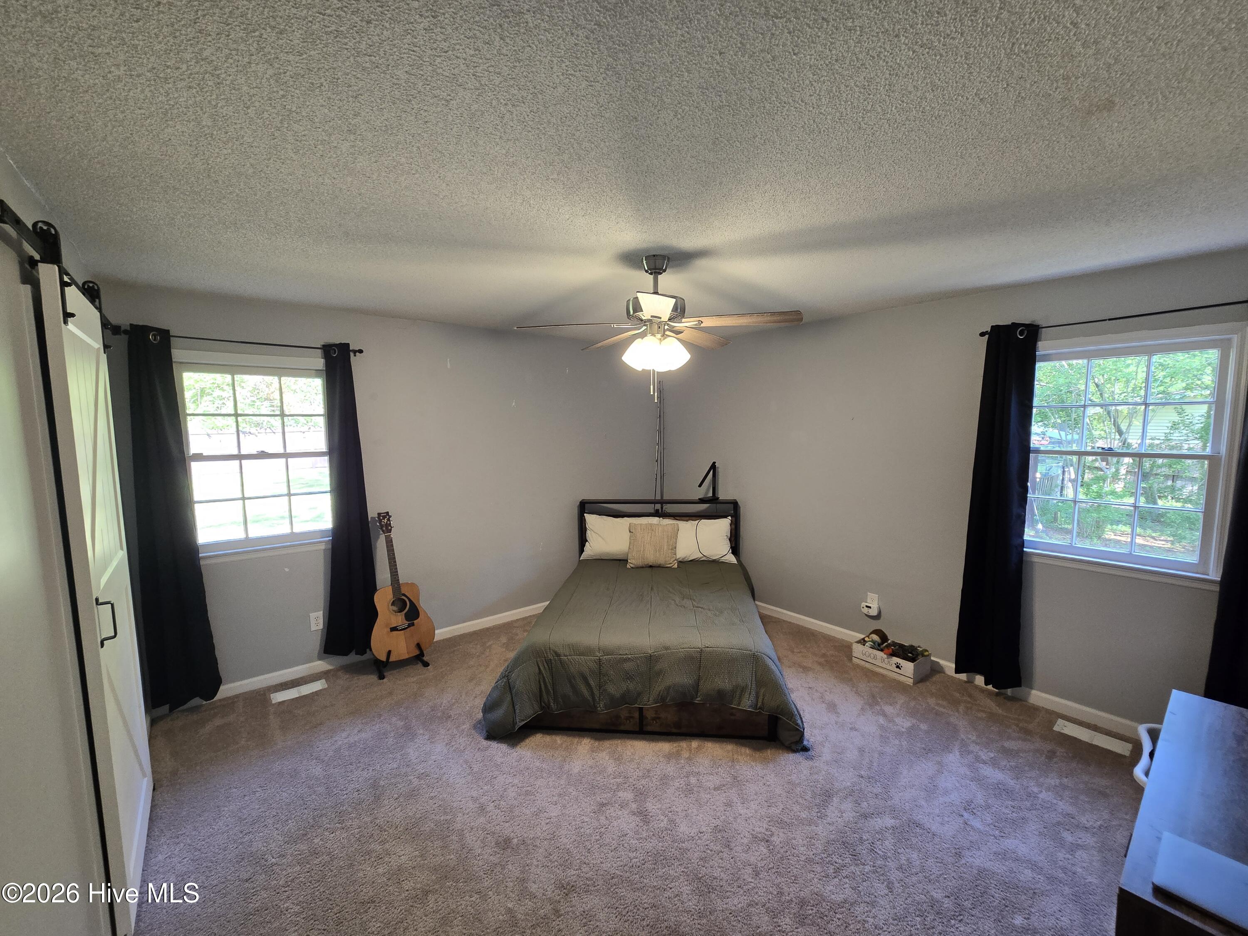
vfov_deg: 89.9
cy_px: 468
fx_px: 469
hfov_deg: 106.2
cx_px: 624
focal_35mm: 13
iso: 160
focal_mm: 2.2
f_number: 2.2
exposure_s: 1/60
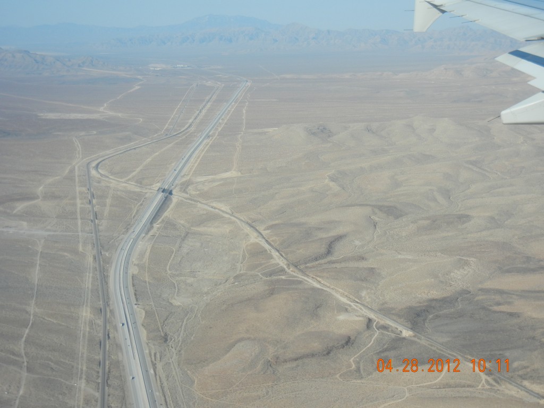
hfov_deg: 32.7
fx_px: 927
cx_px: 272
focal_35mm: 59
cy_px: 204
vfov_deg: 24.8
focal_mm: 10.6
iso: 160
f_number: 8
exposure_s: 1/320
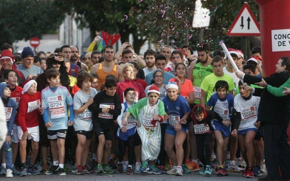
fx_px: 2284
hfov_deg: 7.3
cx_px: 135
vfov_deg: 4.5
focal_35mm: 289
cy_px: 96
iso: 1000
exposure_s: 1/250
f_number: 5.6
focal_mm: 230
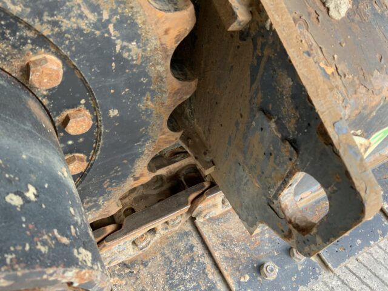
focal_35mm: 29
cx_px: 194
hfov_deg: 61.7
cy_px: 146
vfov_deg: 48.2
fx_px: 325
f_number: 1.8
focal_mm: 3
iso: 32
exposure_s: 1/122
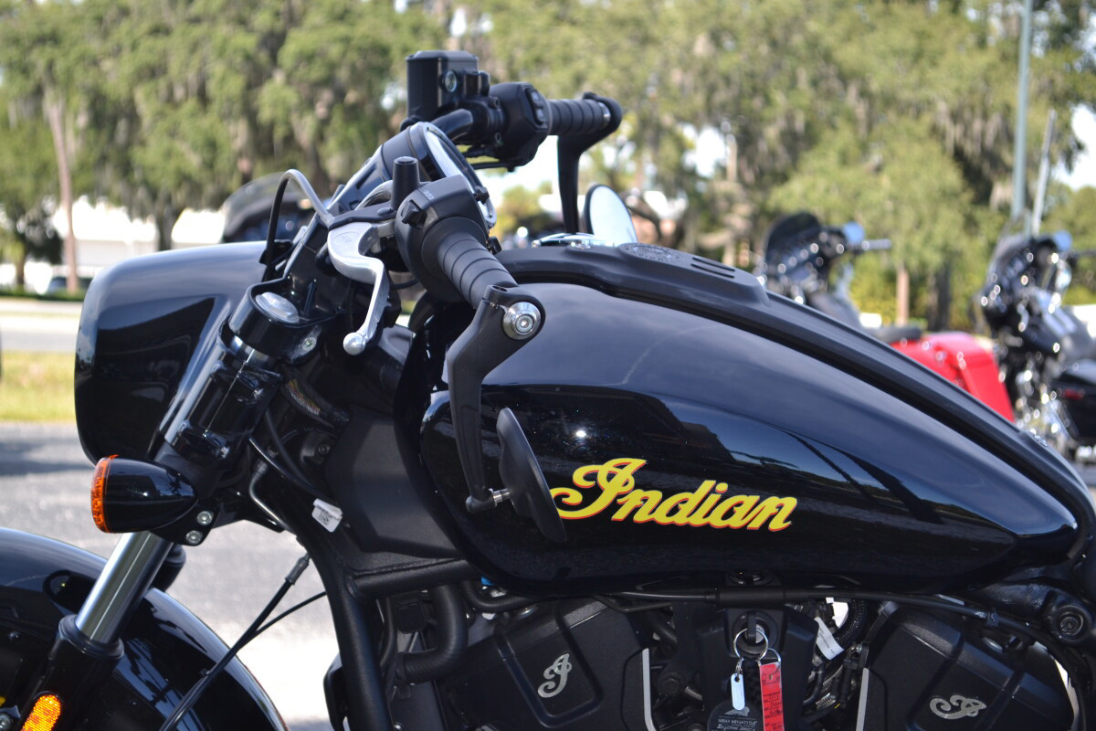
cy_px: 366
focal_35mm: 82
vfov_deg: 16.6
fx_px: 2511
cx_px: 548
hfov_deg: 24.6
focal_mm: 55
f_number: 5.6
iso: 125
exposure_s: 1/125
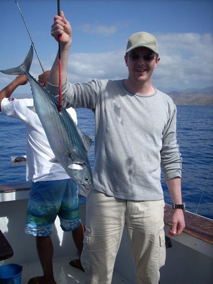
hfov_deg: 38.6
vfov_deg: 50.2
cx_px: 106
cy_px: 142
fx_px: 304
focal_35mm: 37
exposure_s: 1/420
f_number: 5.6
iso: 64
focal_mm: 6.2
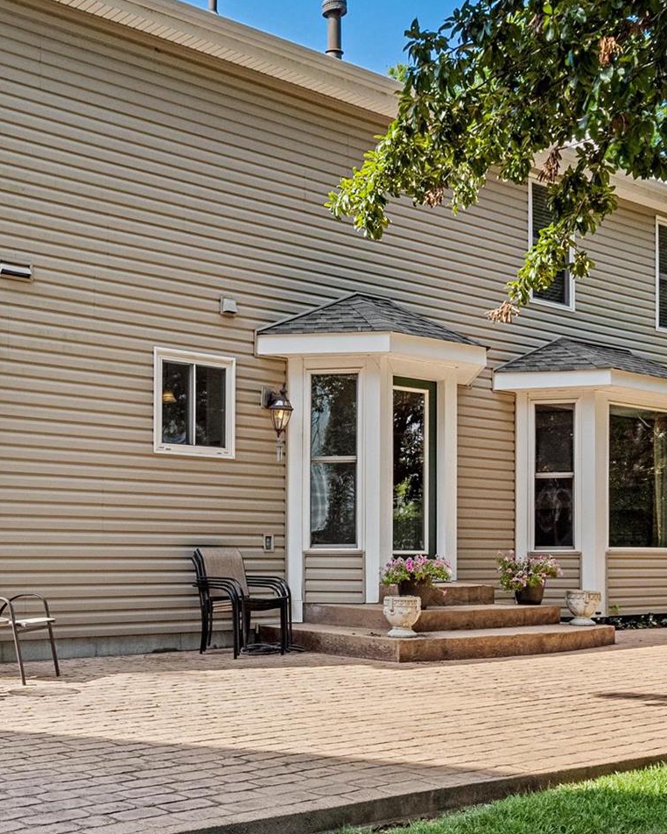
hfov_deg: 35.3
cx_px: 129
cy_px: 451
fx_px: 1011
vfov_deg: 44.7
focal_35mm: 41
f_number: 6.3
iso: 400
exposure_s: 1/400
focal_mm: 13
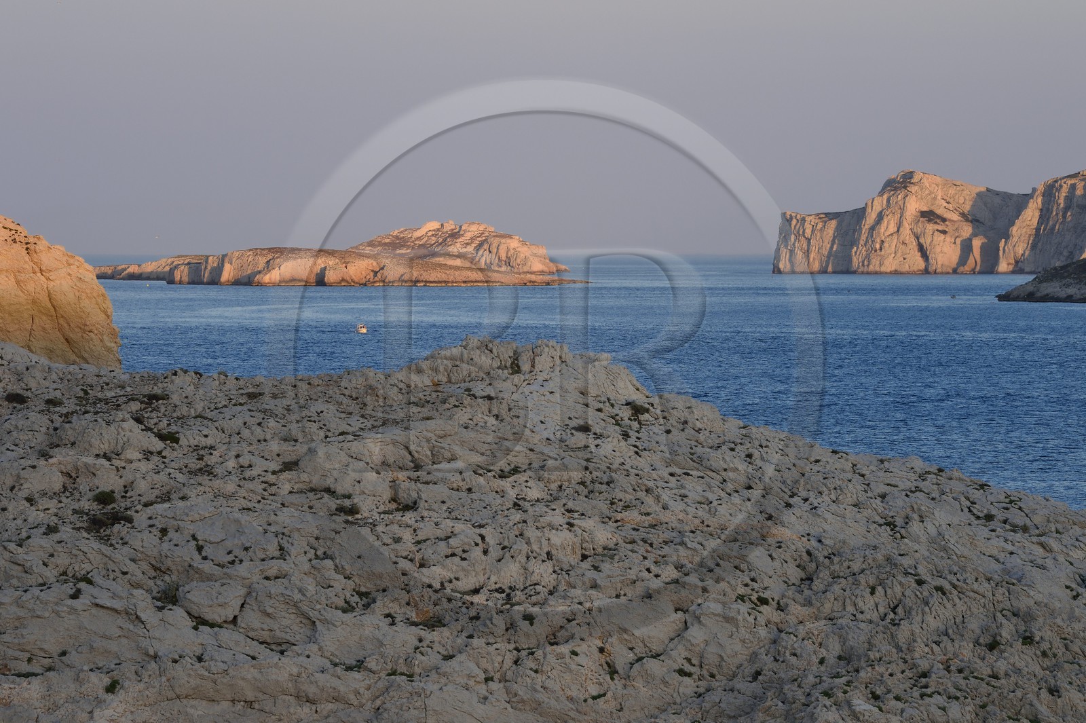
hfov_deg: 10.3
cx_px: 543
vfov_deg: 6.9
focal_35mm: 200
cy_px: 362
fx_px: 6030
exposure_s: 1/200
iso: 200
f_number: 7.1
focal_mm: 200
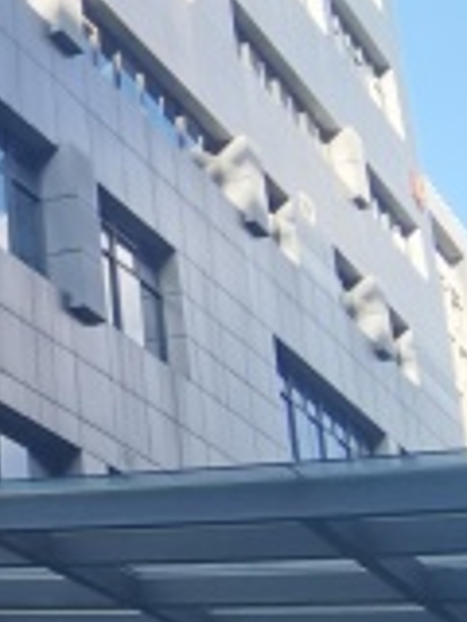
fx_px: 1529
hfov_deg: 13.6
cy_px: 210
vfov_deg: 22.9
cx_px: -580
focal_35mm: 85
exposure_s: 1/322
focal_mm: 2.26
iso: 50
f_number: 2.2
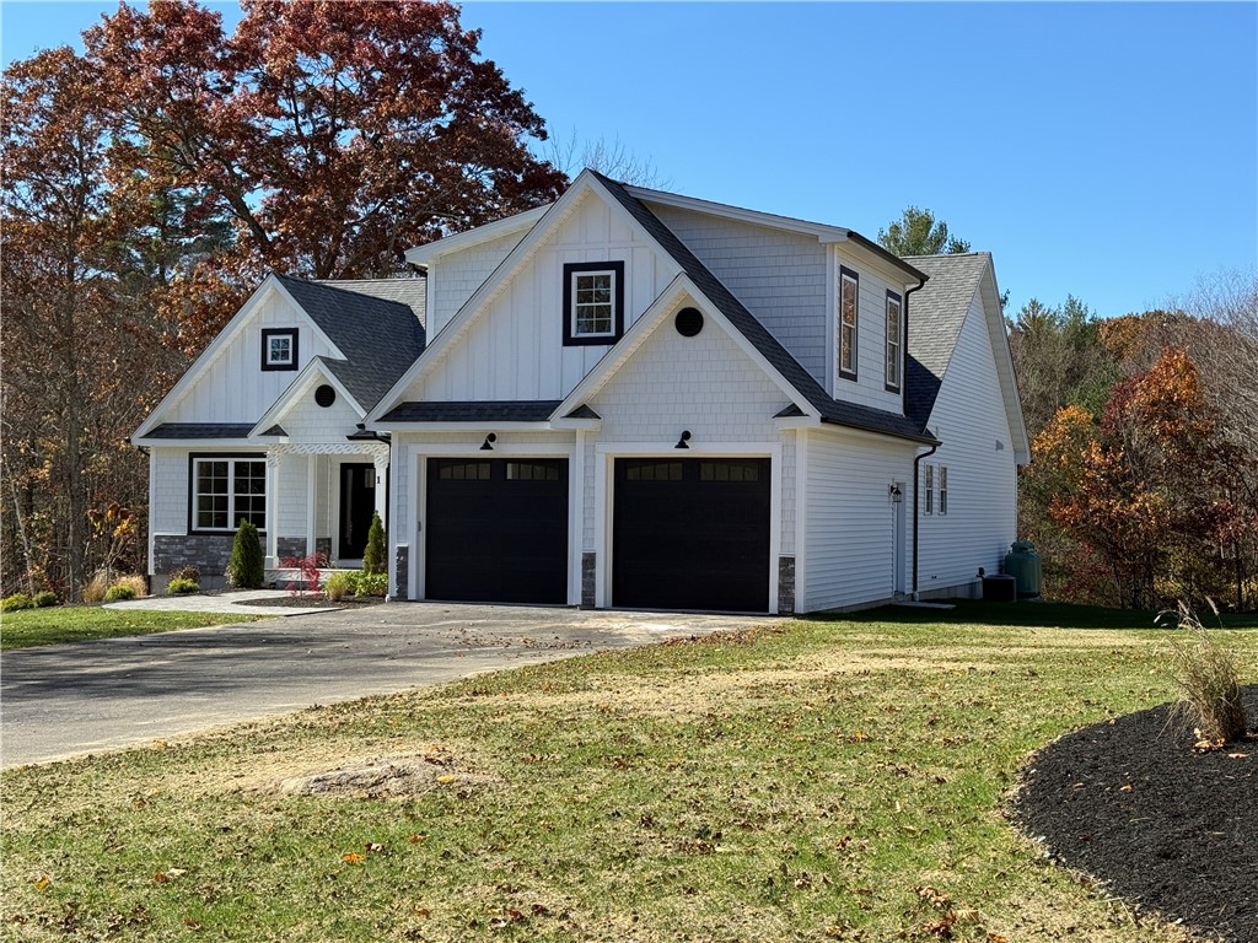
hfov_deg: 39.7
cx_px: 629
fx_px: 1744
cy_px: 472
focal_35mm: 48
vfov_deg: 30.3
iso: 64
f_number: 1.78
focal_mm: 6.76
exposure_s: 1/2494
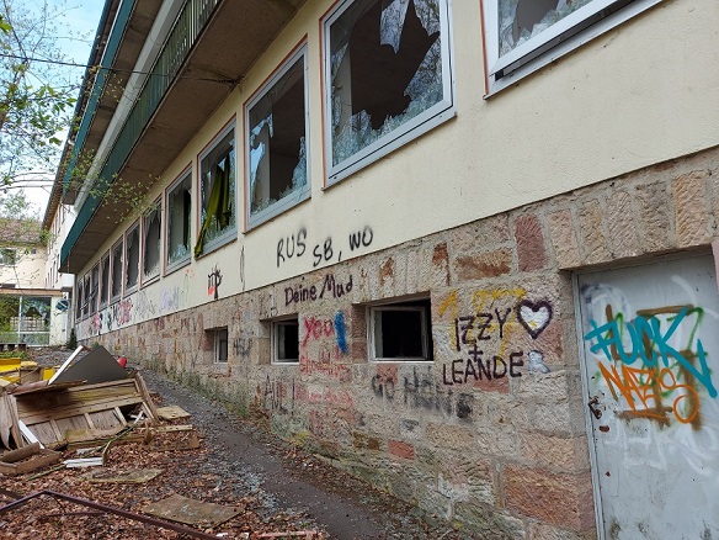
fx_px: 498
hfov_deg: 71.6
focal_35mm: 24
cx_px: 360
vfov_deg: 56.8
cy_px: 270
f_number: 1.8
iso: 32
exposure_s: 1/320
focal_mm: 5.23
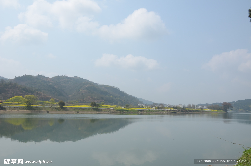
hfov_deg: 53.2
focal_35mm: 36
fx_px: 250
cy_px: 83
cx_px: 126
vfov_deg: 36.7
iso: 160
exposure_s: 1/350
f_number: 9.5
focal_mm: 24
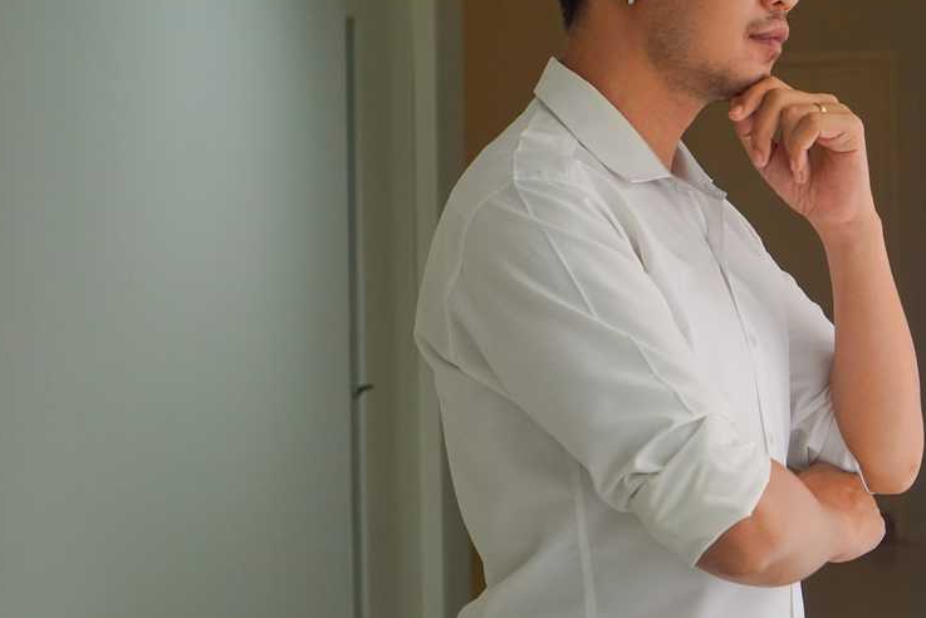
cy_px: 238
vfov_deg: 17.1
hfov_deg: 25.1
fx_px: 2052
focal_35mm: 80
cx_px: 689
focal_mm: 35
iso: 640
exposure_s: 1/100
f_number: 4
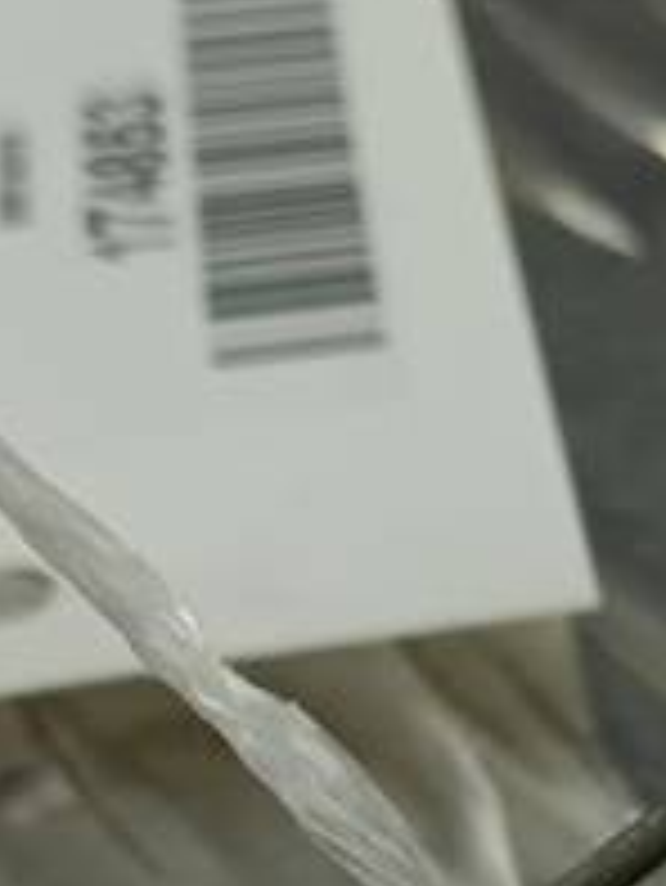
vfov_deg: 12.7
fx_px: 3588
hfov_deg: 10.4
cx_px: 850
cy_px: 1624
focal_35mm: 140
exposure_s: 1/100
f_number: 1.6
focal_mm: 4.11
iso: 129
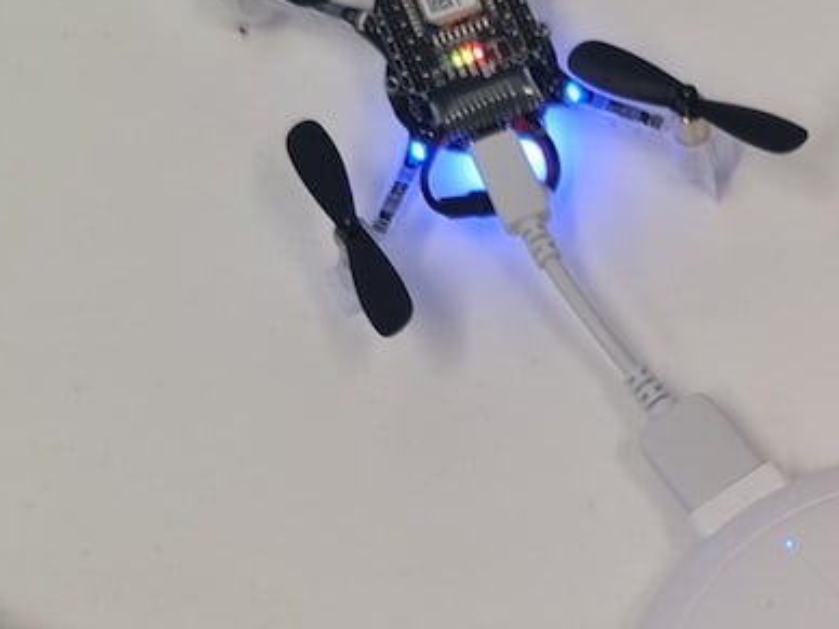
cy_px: 733
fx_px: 2496
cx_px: 874
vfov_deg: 14.0
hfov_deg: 18.5
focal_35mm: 103
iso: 50
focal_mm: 7
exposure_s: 1/100
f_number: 1.8
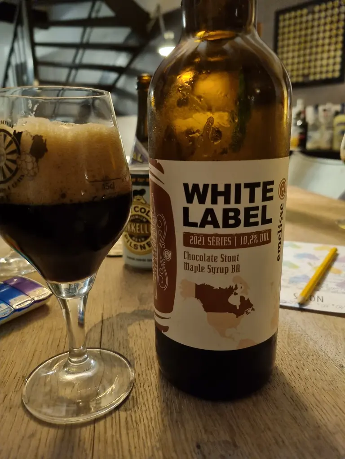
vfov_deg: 67.3
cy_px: 230
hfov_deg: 53.1
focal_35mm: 26
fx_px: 346
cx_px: 172
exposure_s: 1/20
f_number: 1.8
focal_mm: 5.4
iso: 1250
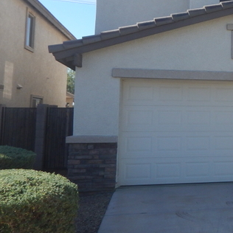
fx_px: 426
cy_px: 78
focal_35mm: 56
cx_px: 280
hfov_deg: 27.0
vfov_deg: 30.3
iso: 125
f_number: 3.1
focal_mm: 4.5
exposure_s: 1/1250
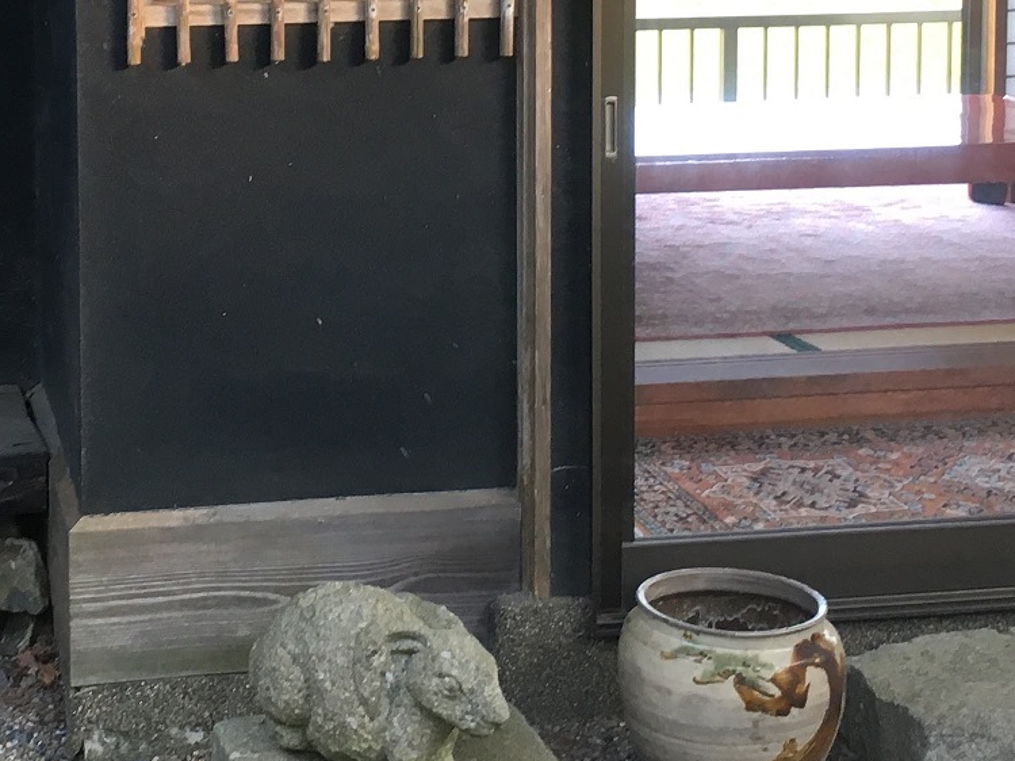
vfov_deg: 18.4
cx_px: 290
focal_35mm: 78
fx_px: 2286
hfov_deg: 24.8
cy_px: -4
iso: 50
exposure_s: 1/30
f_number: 2.2
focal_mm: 4.15
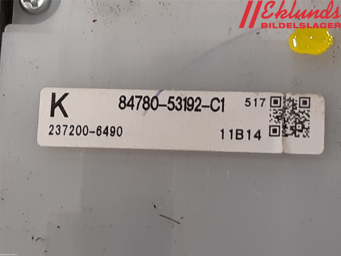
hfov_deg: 67.3
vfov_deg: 53.1
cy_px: 128
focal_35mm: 26
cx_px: 170
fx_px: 256
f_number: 1.7
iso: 100
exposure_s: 1/50
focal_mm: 3.93
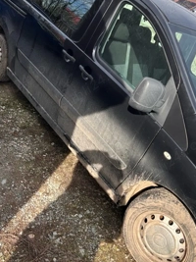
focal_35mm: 39
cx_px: 110
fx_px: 295
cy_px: 100
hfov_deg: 36.7
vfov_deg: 47.5
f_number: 1.5
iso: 50
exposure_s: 1/1553
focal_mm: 5.7
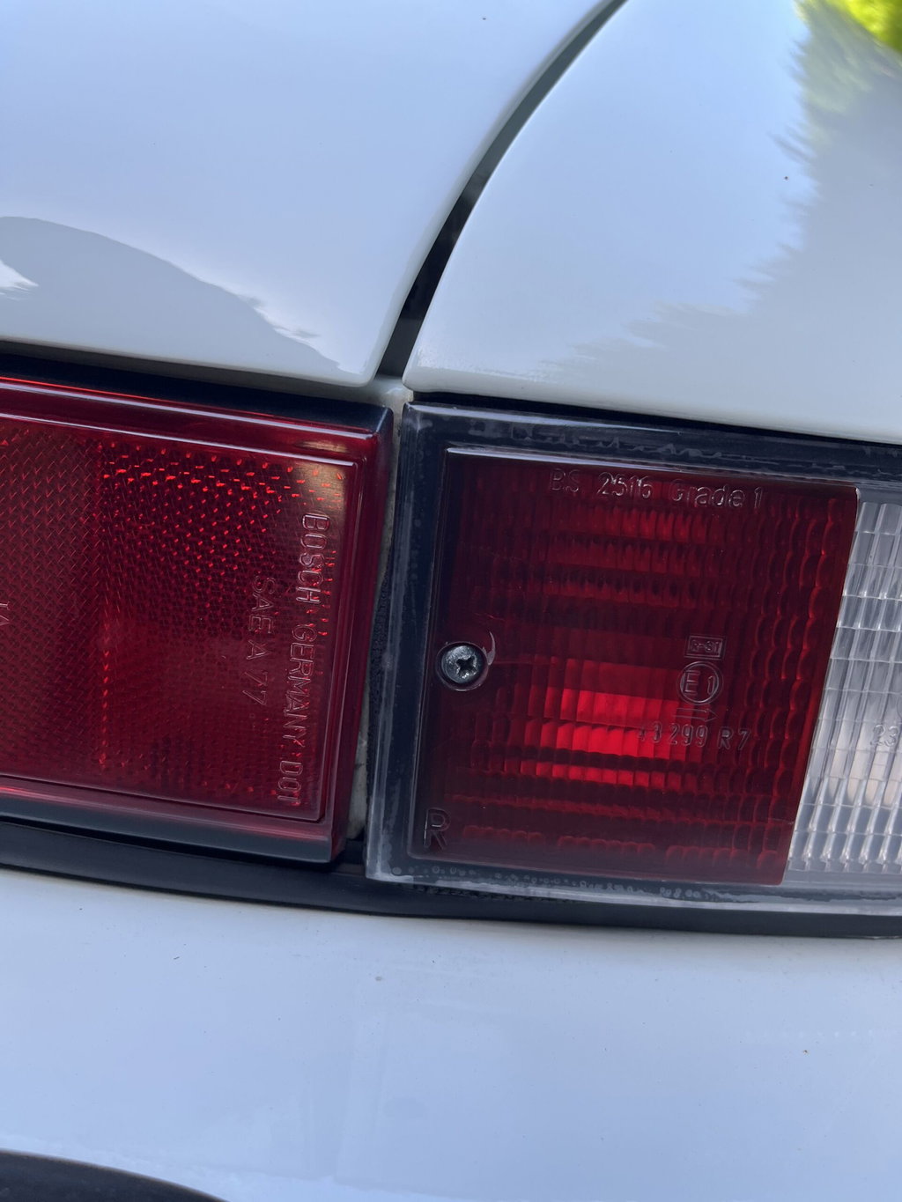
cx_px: 451
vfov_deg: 67.3
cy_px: 601
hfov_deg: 53.1
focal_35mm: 26
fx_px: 903
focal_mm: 5.1
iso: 40
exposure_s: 1/275
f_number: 1.6
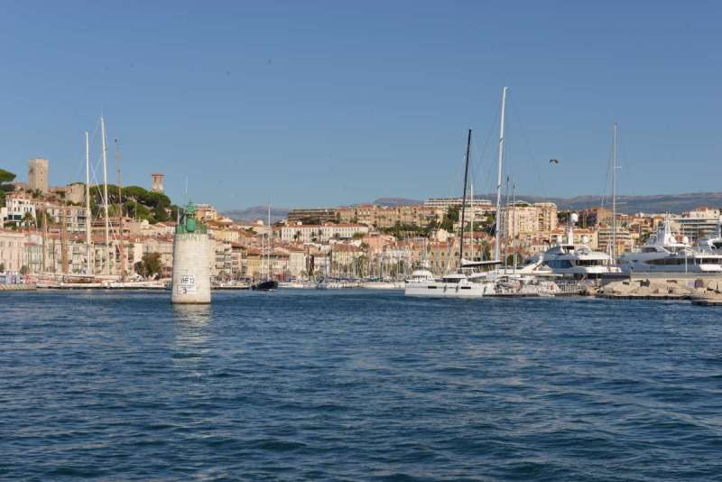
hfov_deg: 28.8
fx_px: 1404
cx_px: 361
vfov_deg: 19.5
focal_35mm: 70
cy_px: 241
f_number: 13
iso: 250
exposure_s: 1/160
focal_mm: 70
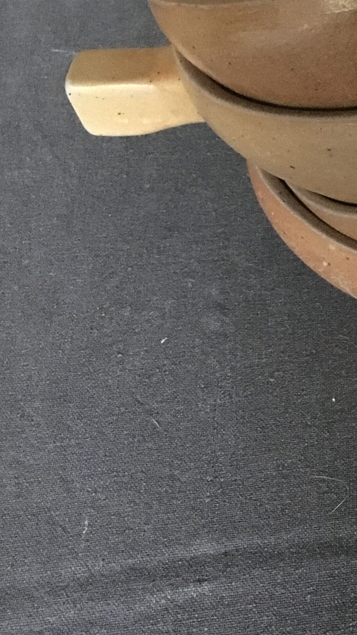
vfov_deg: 31.7
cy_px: 228
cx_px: 484
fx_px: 1110
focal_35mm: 66
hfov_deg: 17.0
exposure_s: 1/17
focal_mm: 4.15
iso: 1000
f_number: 2.2
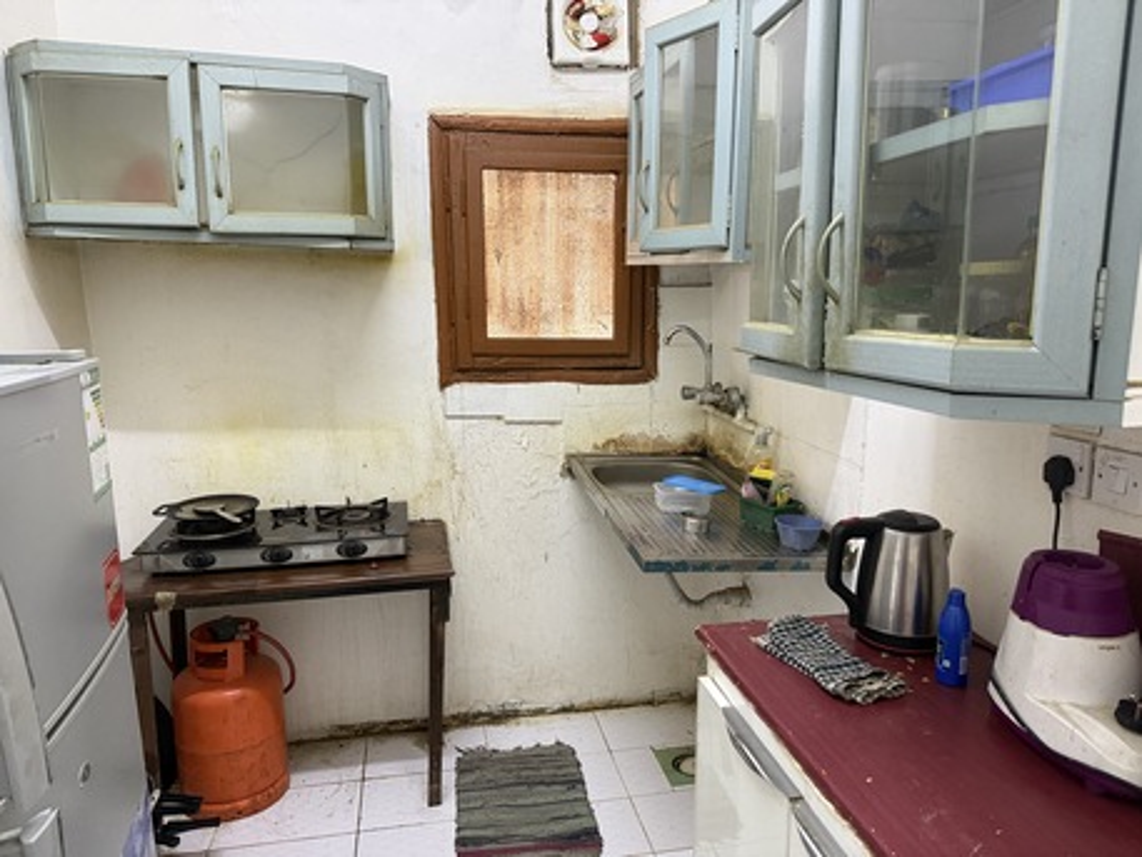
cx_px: 571
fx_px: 792
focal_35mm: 24
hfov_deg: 71.6
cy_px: 428
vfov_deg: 56.8
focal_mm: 6.76
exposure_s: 1/60
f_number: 1.78
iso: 400
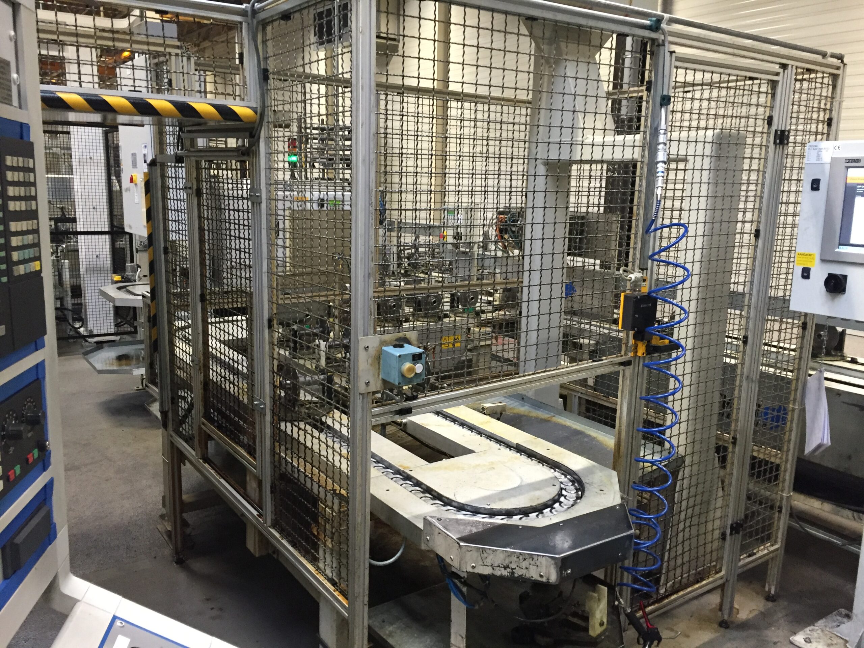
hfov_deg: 61.7
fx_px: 724
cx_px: 432
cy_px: 324
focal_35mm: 29
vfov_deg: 48.2
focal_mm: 4.15
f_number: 2.2
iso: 200
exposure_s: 1/33
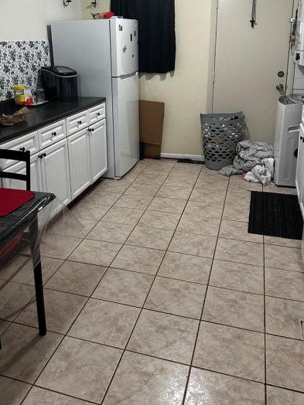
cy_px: 151
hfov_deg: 42.6
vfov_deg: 54.7
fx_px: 386
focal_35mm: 33
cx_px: 112
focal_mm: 6.86
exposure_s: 1/60
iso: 400
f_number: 1.78
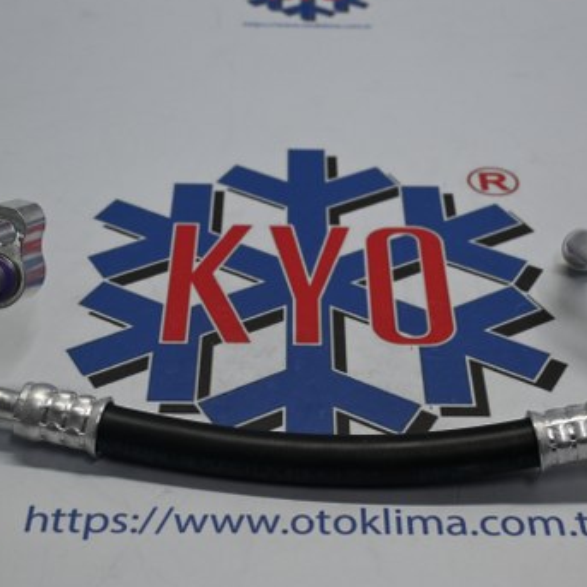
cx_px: 294
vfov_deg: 26.6
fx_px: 1242
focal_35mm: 65
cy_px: 262
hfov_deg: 26.6
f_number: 4.8
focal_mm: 29
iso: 450
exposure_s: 1/125
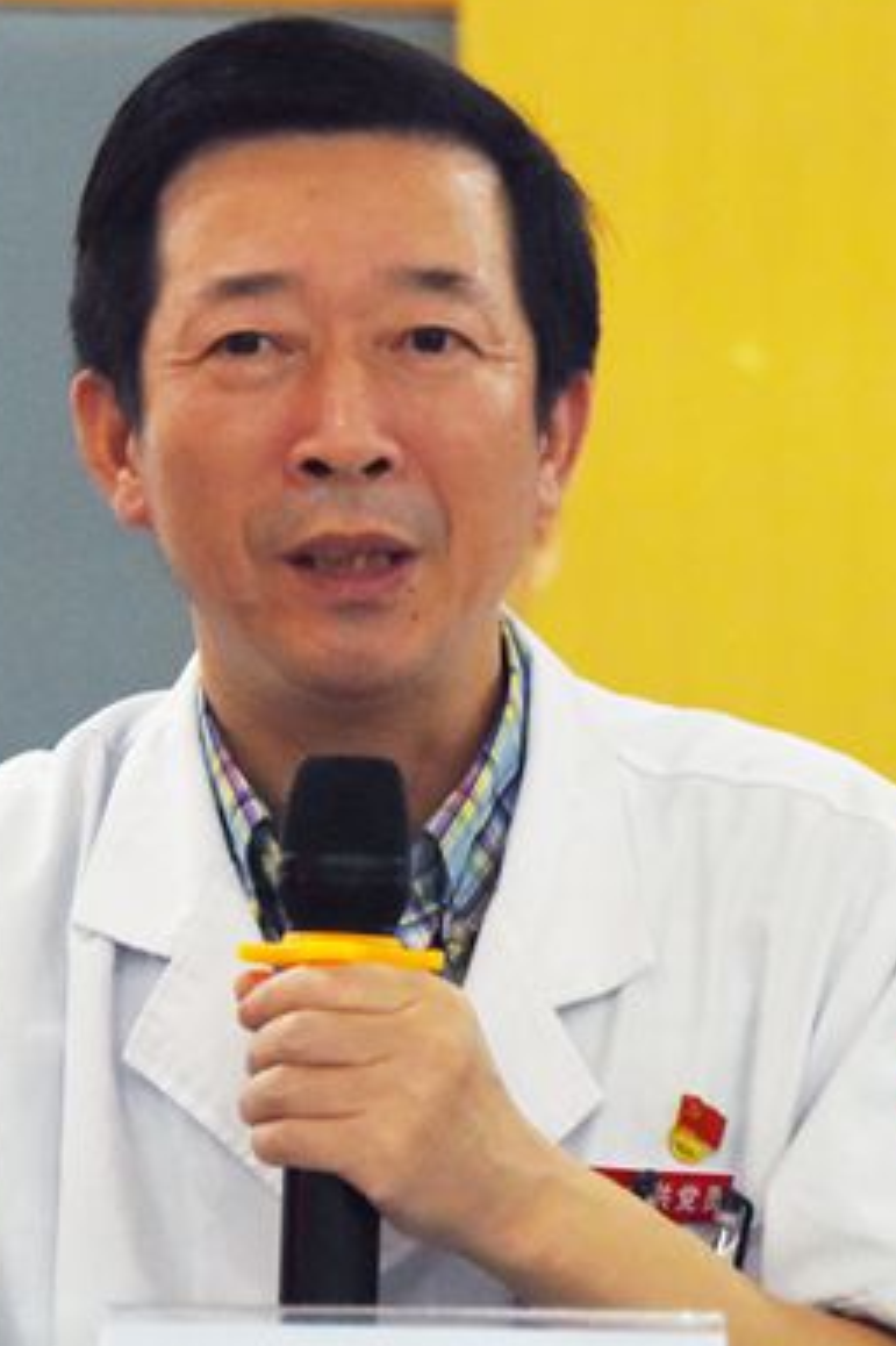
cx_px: 338
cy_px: 713
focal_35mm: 311
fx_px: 11620
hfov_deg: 4.4
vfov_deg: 6.6
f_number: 5.6
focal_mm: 150
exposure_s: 1/60
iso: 1600
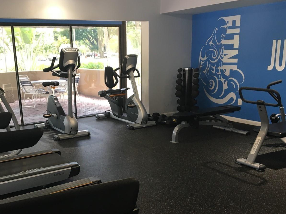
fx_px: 322
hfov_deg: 47.5
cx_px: 111
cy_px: 134
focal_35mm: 39
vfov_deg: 36.6
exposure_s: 1/30
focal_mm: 4.15
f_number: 2.2
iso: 64
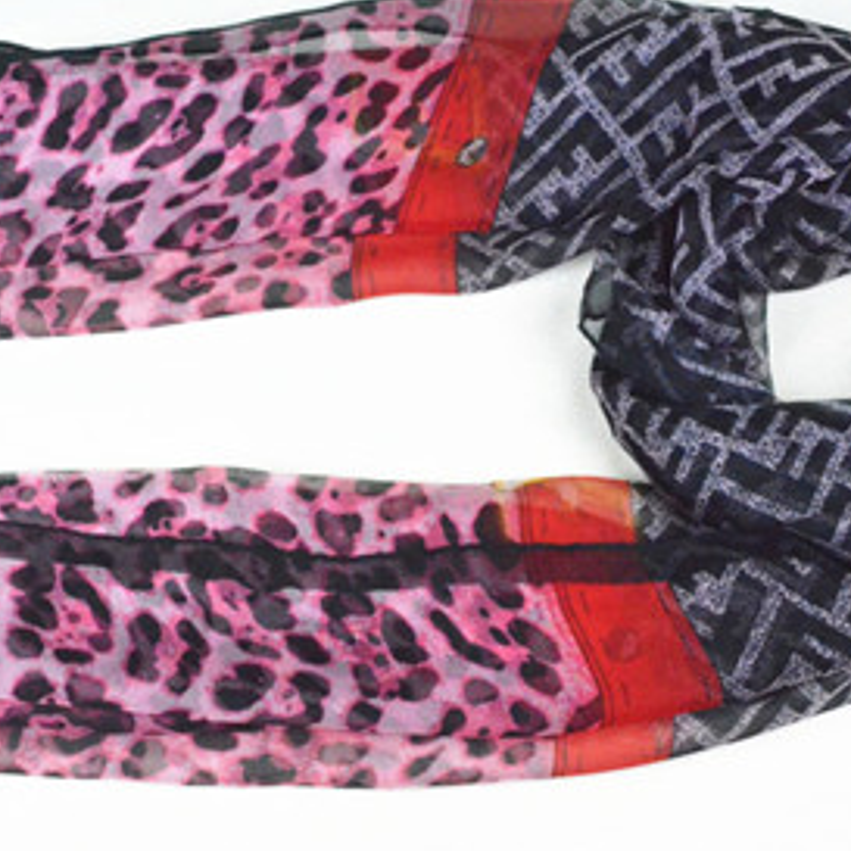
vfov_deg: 27.4
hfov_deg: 27.4
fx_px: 1746
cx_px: 380
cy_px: 383
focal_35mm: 63
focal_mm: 27
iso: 6400
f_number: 10
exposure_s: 1/400
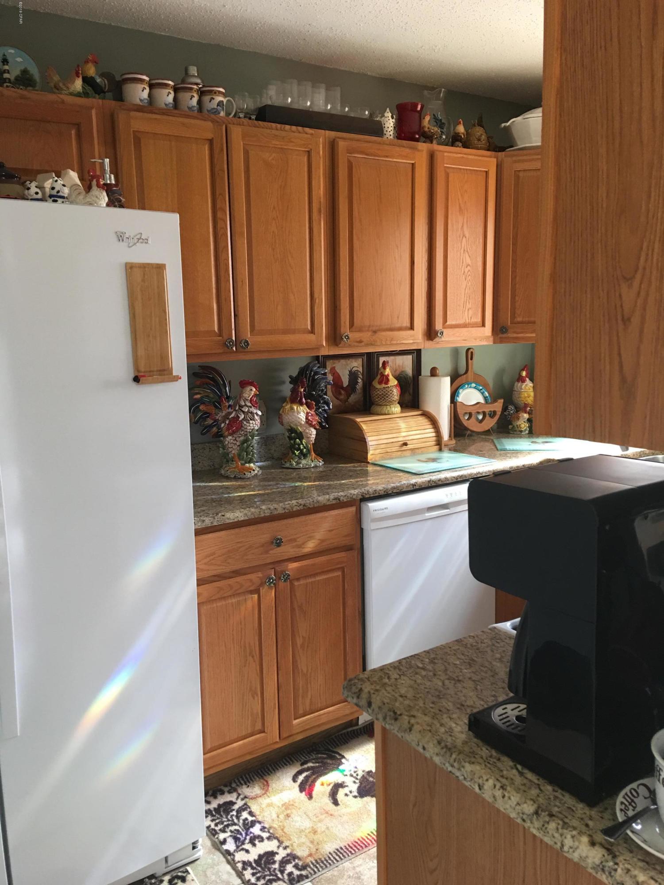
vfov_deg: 61.7
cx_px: 332
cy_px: 442
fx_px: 742
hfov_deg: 48.2
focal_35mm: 29
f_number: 2.2
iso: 50
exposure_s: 1/15
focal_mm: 4.15
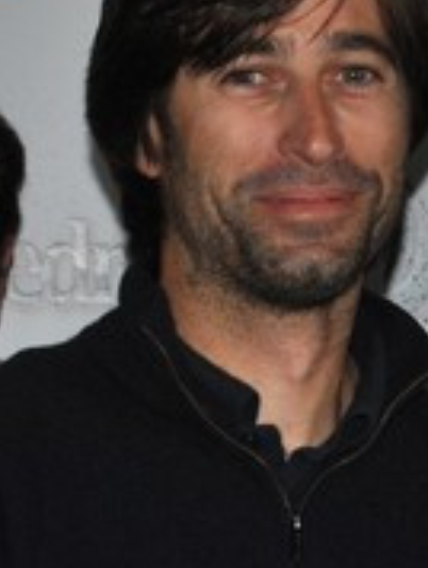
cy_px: 456
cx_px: 508
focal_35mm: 232
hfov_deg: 6.4
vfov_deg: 8.5
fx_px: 3816
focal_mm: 32
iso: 200
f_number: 4.8
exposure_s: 1/60
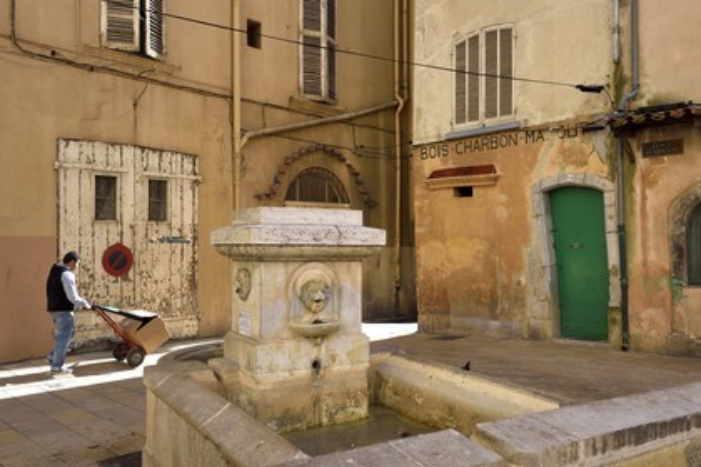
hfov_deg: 58.7
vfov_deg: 41.1
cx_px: 350
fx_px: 623
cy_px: 234
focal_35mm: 32
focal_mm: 32
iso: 200
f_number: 10
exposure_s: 1/160
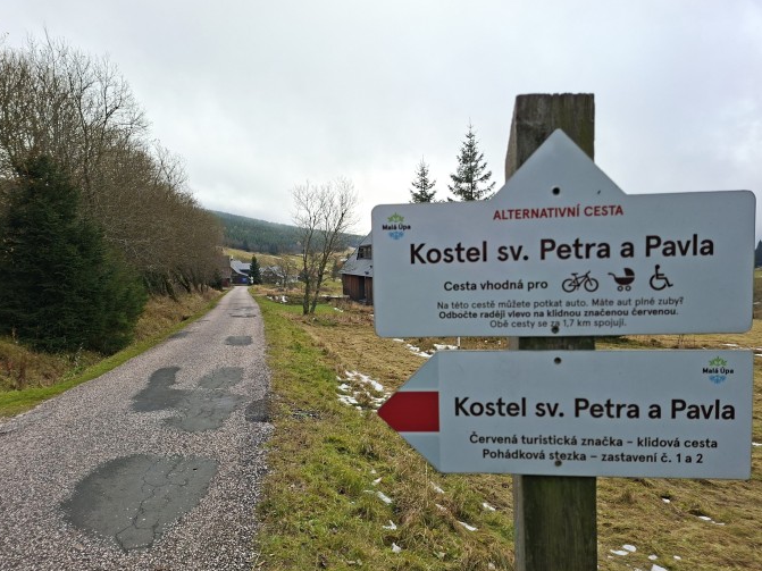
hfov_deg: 71.6
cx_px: 371
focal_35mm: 24
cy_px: 297
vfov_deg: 56.8
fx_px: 528
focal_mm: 5.54
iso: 50
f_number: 1.8
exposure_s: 1/1059
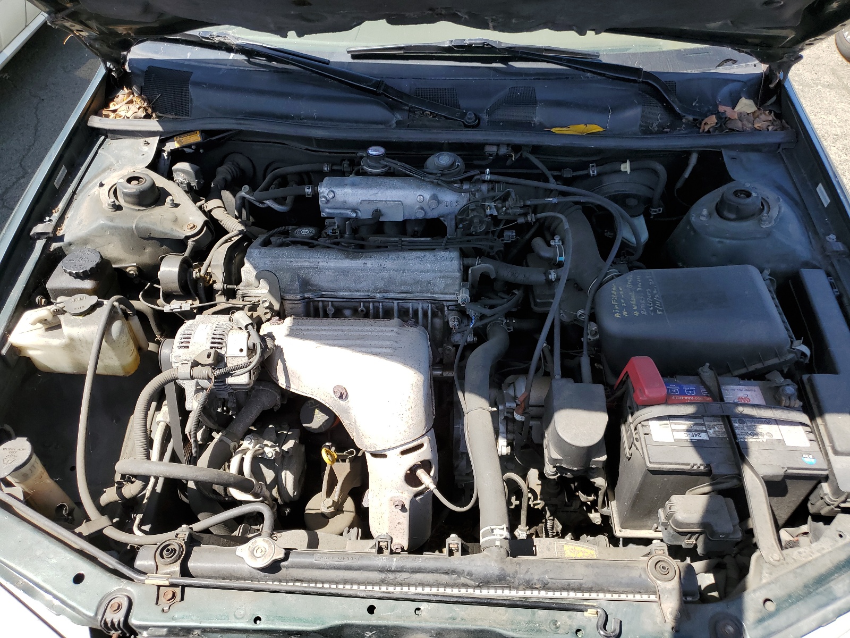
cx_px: 425
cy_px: 319
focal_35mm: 26
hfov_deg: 67.3
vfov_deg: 53.1
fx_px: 638
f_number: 1.5
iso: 50
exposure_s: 1/1000
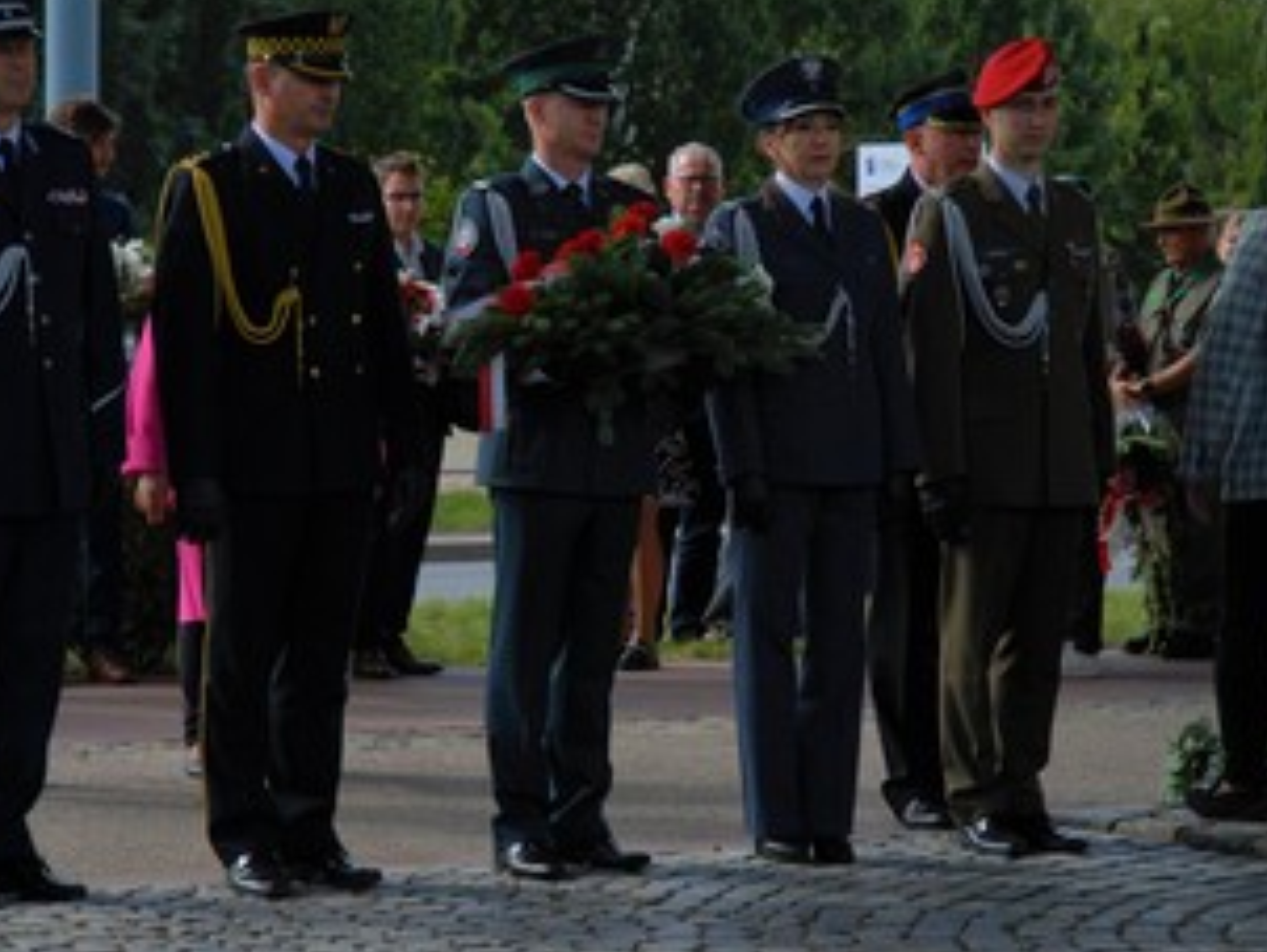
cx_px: 562
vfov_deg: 11.3
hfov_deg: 15.0
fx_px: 4823
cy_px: 365
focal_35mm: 132
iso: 250
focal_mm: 65
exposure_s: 1/400
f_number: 5.6
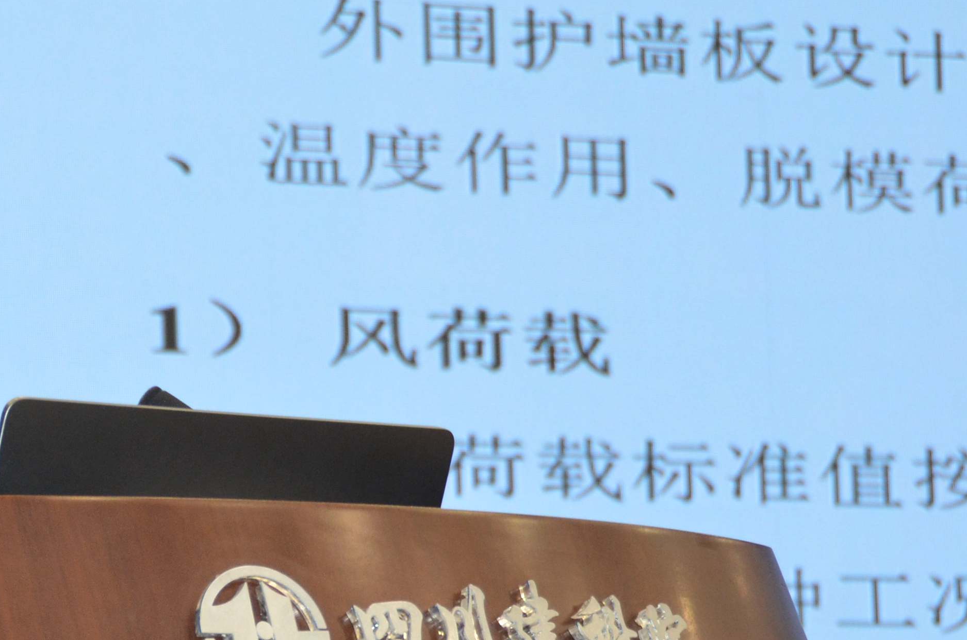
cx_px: 87
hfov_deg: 10.0
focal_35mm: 205
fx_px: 5495
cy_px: 534
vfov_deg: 6.7
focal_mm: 52
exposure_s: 1/60
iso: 800
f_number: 4.8
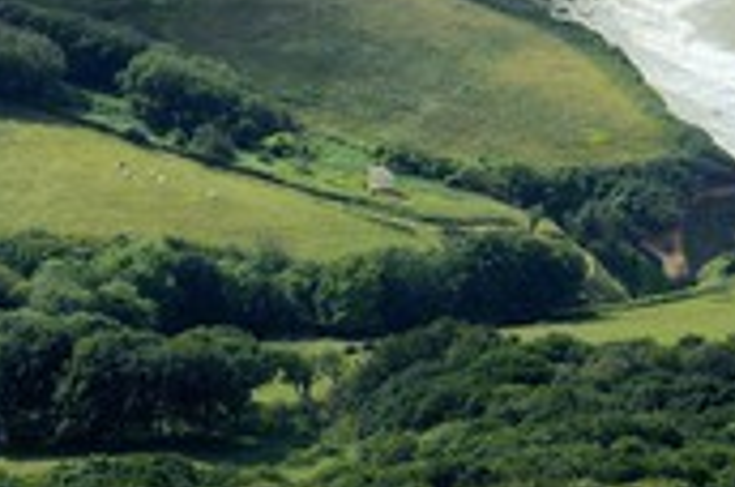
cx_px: 263
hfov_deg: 5.6
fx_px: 7499
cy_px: -68
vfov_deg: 3.7
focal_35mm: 368
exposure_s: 1/1000
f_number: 9
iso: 400
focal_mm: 150
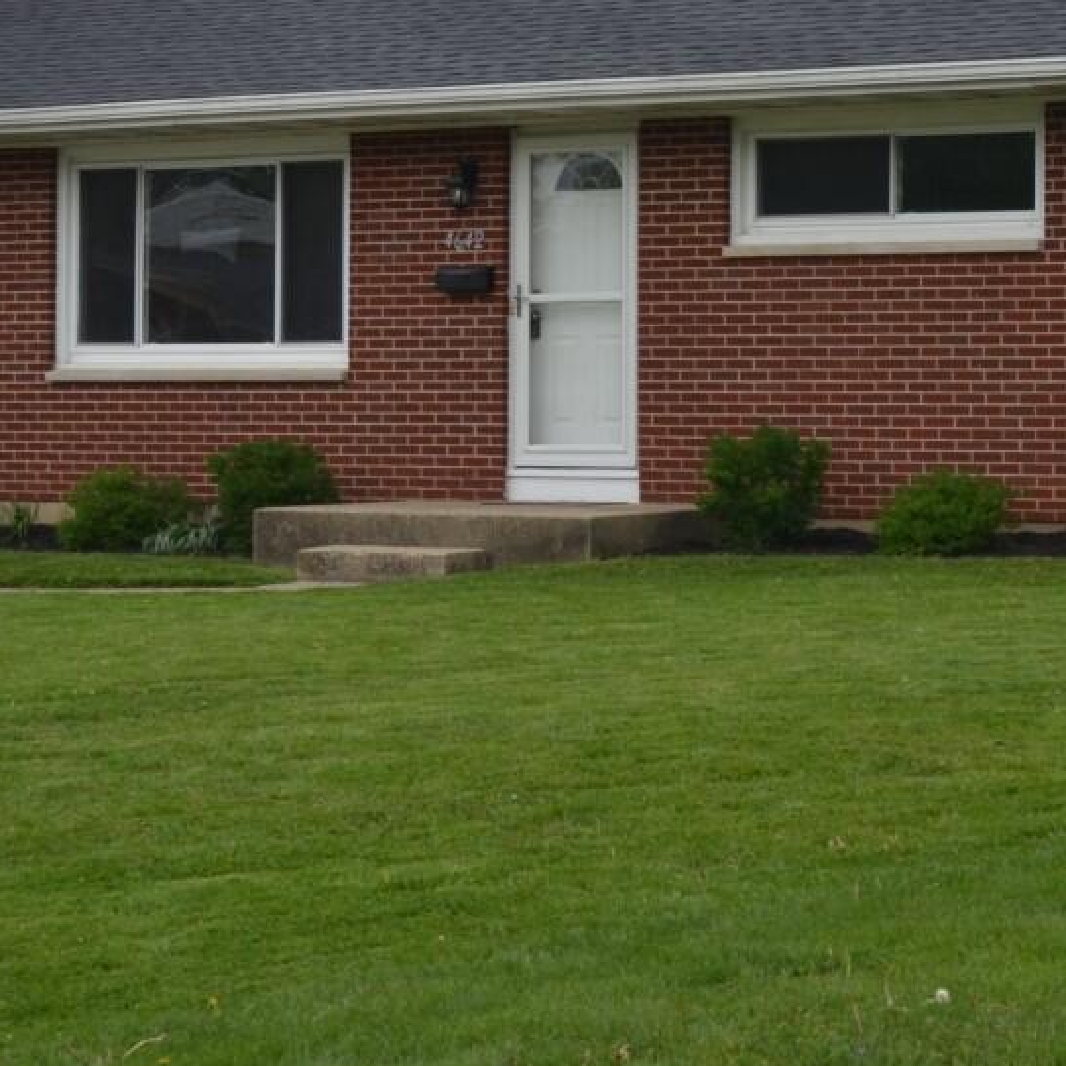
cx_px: 946
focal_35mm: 99
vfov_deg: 17.5
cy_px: 387
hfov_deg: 17.3
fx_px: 3449
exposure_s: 1/160
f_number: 6.3
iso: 100
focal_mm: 26
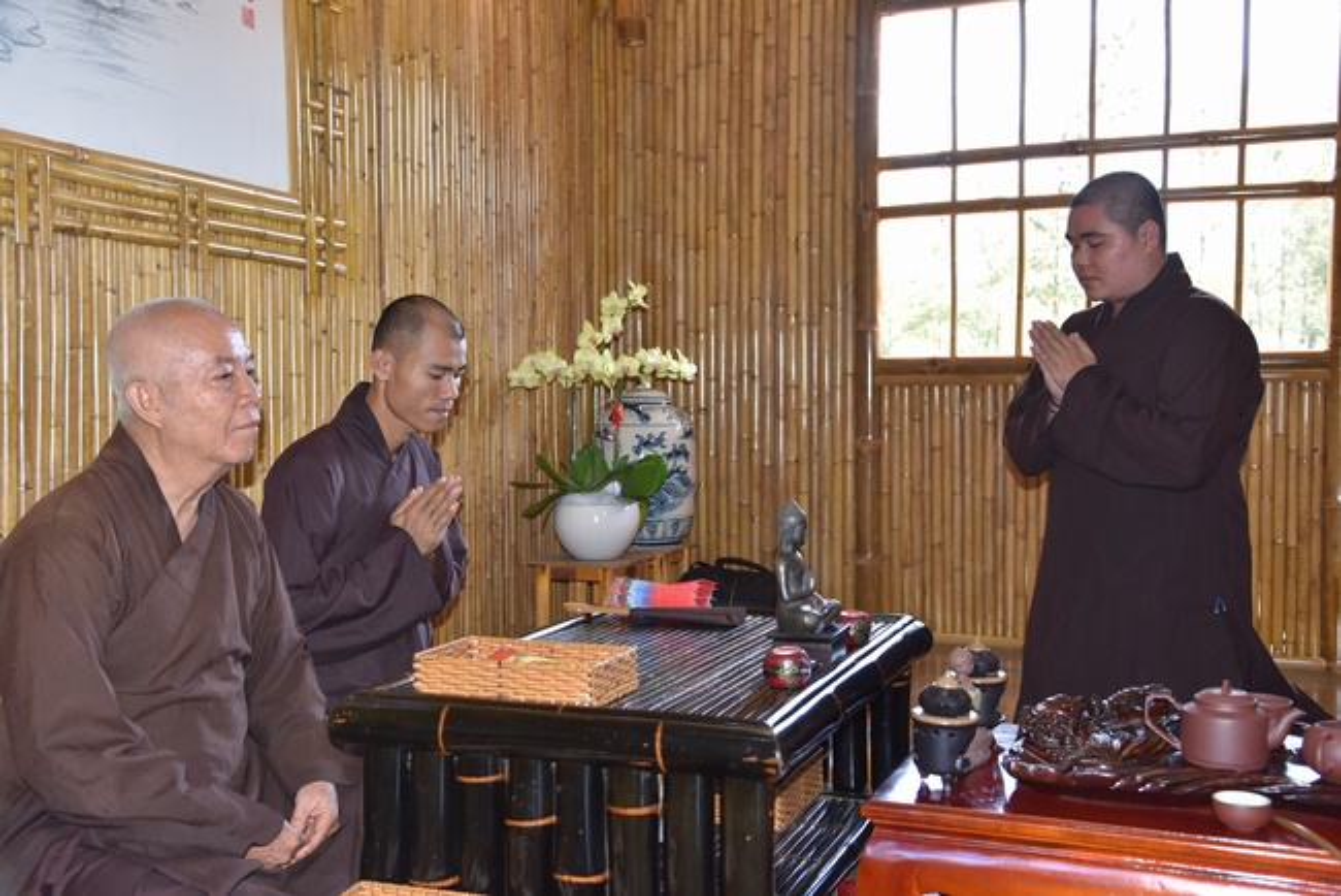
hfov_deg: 50.7
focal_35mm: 38
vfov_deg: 35.1
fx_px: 1416
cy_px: 448
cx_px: 670
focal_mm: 38
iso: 800
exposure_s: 1/100
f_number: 5
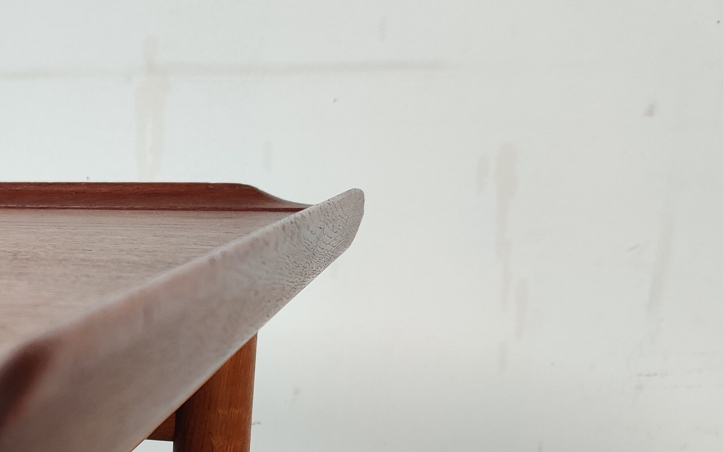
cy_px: 508
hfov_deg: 33.2
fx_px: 1123
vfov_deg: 21.5
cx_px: 26
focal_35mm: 57
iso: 200
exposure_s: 1/100
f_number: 1.65
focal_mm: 4.75
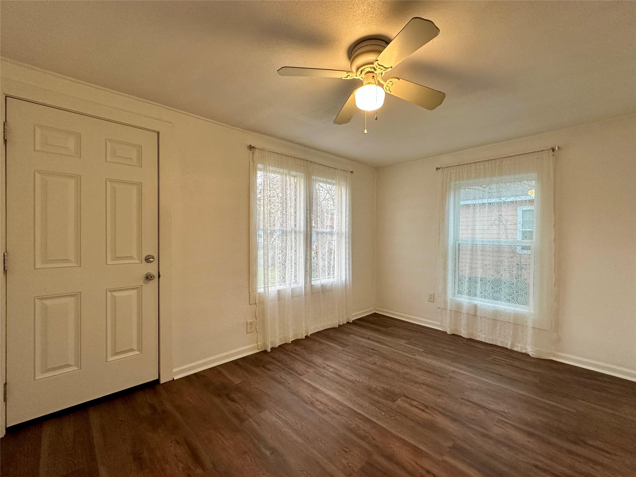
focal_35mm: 14
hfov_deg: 102.1
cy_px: 238
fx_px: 257
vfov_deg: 85.7
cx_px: 318
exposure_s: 1/120
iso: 200
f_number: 2.2
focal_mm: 2.22
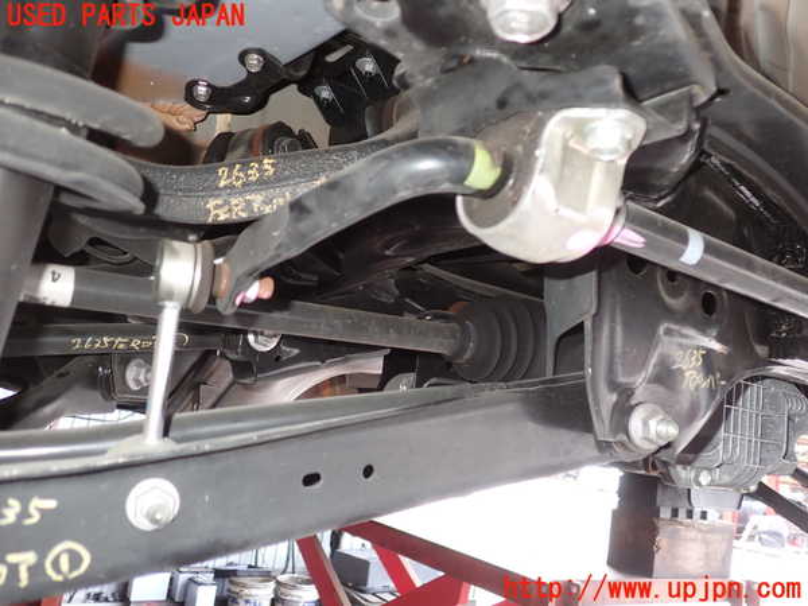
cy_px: 303
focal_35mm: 30
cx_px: 404
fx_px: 700
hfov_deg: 60.0
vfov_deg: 46.8
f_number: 2.3
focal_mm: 5.4
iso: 160
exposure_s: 1/60
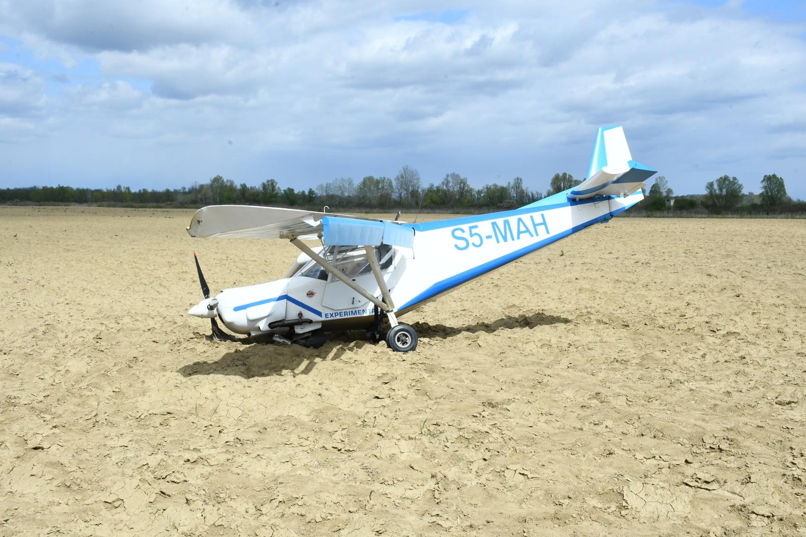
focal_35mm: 45
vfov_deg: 29.9
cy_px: 268
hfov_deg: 43.6
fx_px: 1008
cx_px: 403
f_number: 22
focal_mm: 30
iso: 800
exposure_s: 1/400
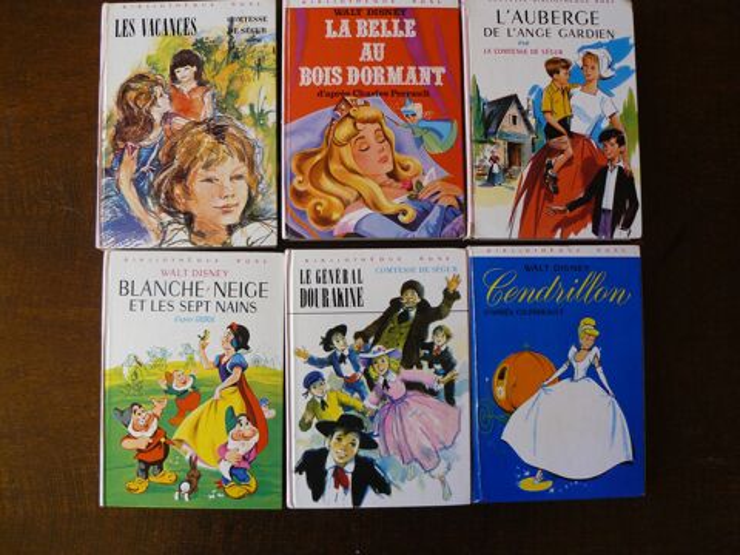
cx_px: 370
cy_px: 278
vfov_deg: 39.7
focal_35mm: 36
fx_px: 770
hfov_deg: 51.4
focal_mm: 6
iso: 100
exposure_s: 1/40
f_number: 2.8
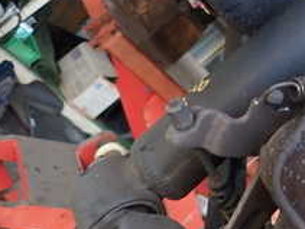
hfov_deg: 24.4
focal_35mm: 71
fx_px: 625
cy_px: -54
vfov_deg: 19.4
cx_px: 382
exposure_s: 1/60
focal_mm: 4.5
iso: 200
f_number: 2
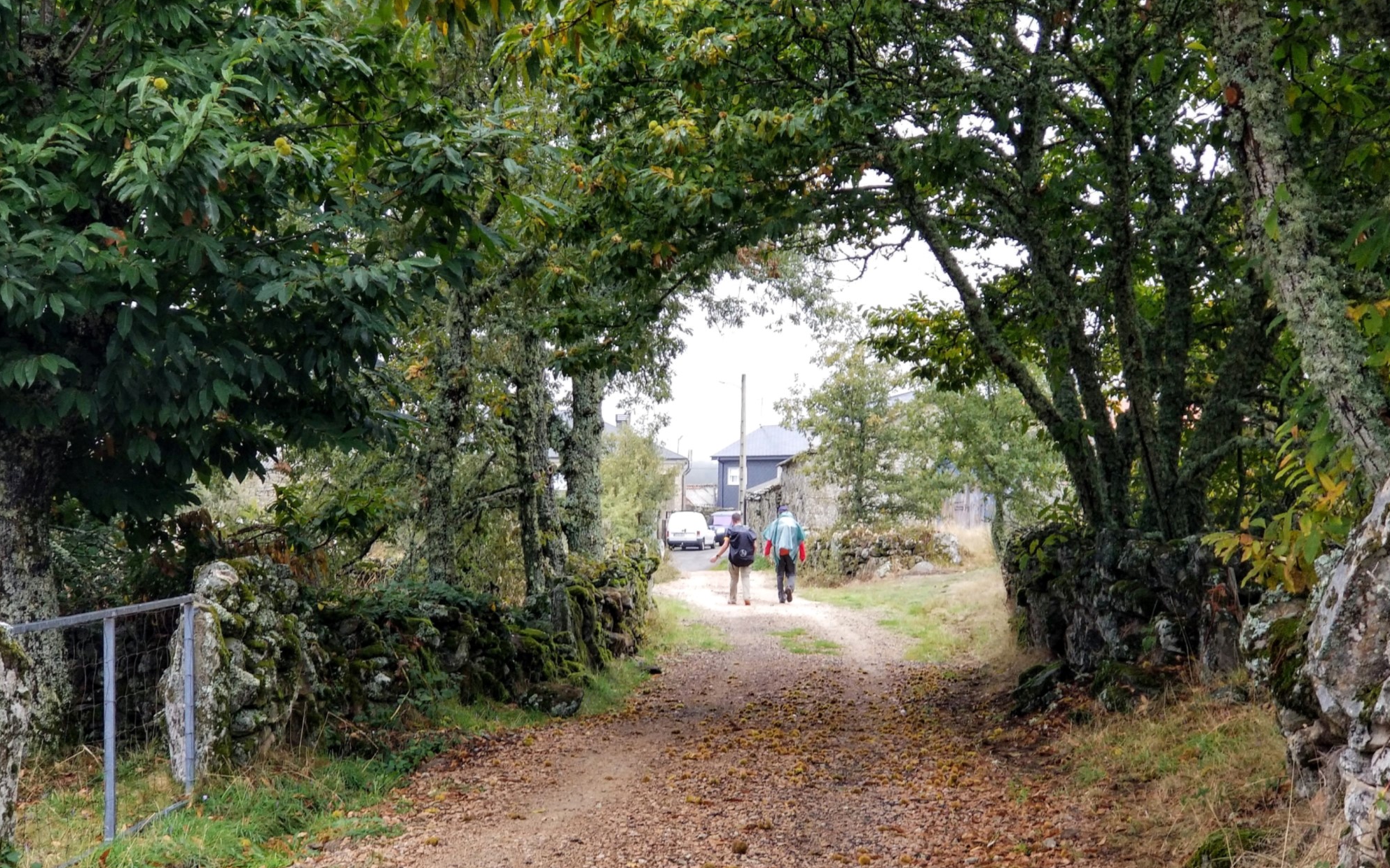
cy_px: 491
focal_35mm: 56
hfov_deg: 36.3
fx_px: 2121
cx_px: 694
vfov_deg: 23.1
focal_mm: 6
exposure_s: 1/120
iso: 50
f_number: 2.4
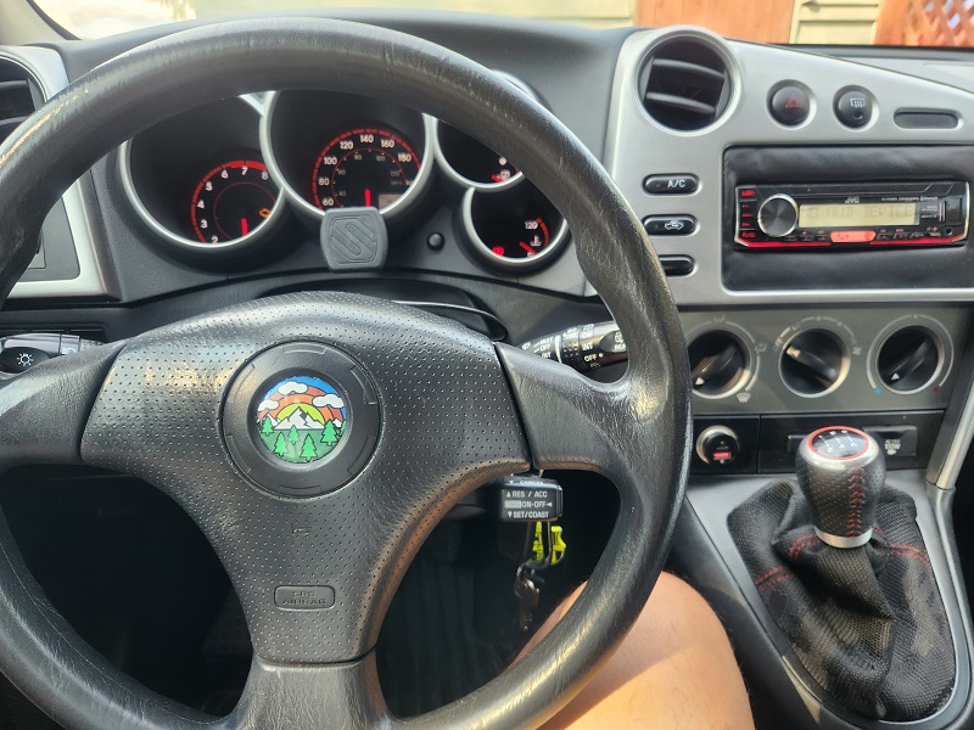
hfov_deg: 73.9
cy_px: 365
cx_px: 487
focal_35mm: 23
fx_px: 647
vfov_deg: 58.9
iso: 160
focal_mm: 5.4
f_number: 1.8
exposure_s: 1/180
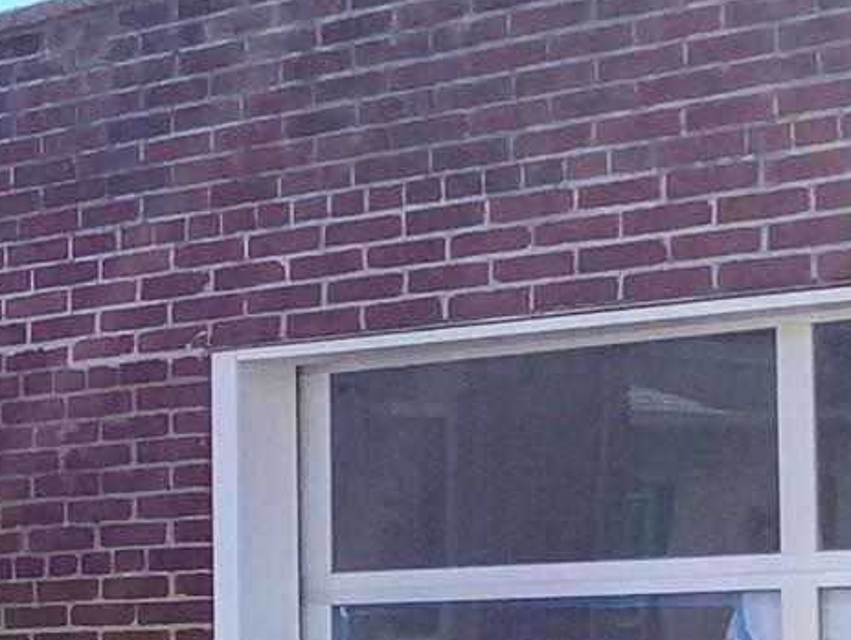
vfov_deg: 10.7
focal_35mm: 137
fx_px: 3371
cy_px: 638
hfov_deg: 12.3
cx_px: -983
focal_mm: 3.3
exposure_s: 1/727
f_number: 2.4
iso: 25
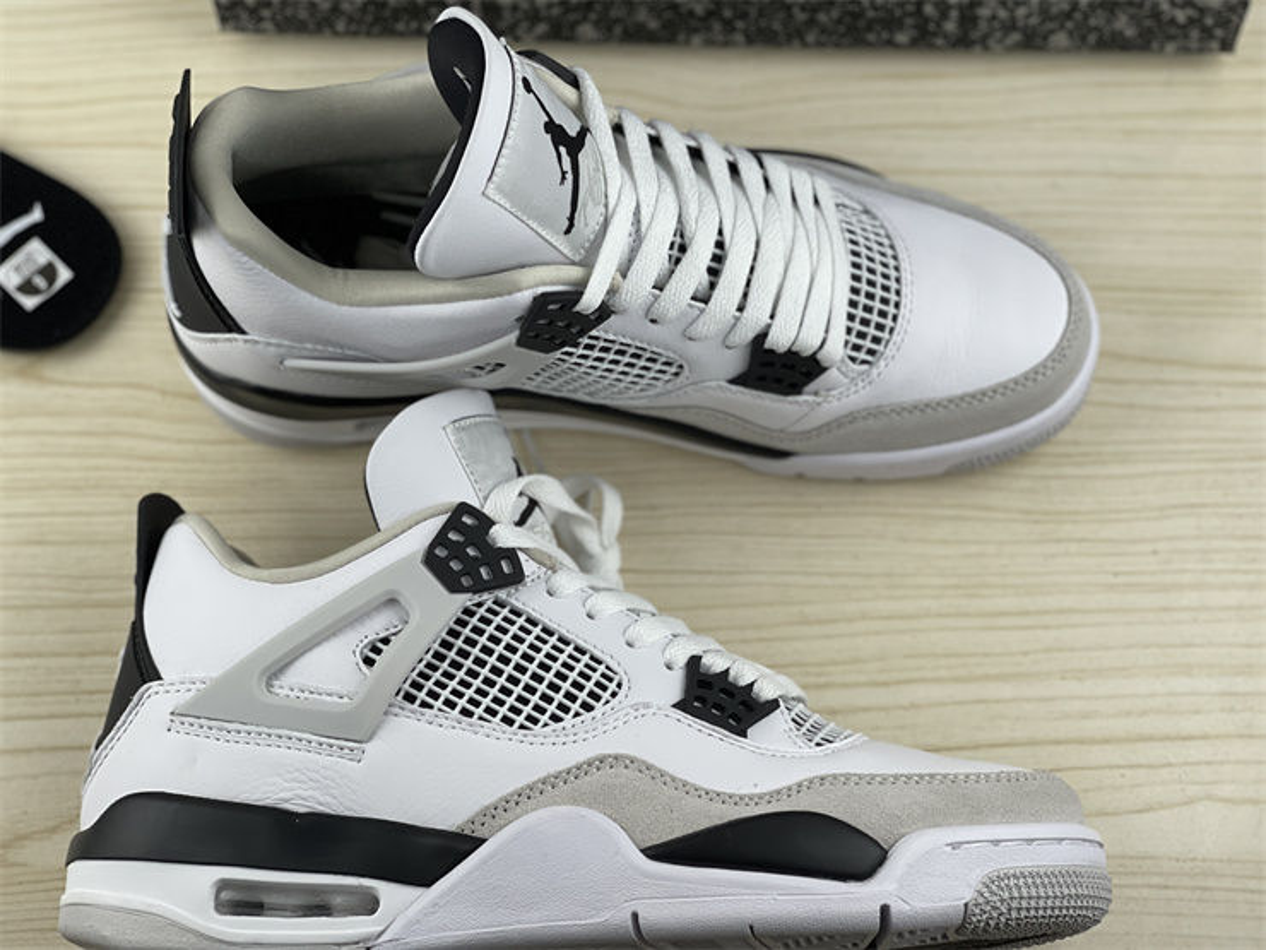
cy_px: 475
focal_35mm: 64
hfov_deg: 30.3
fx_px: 2341
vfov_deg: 22.9
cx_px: 633
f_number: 2.2
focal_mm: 7.5
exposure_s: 1/100
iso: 80
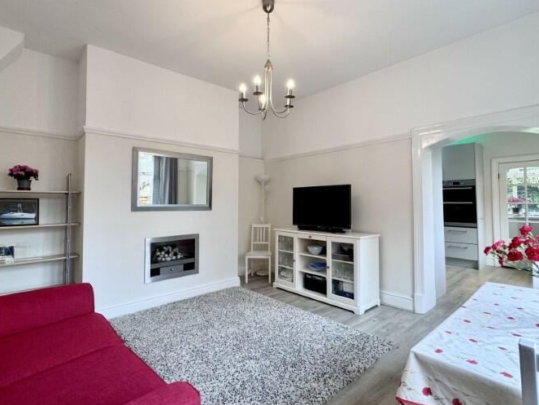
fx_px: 280
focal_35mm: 18
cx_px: 273
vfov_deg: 71.6
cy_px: 192
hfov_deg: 87.7
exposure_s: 1/100
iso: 125
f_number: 2.2
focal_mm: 2.22
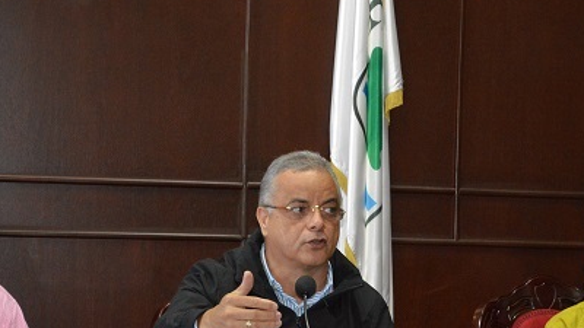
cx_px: 431
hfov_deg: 16.5
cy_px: 270
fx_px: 2010
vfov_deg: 9.3
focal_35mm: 130
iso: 2200
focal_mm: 55
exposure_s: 1/60
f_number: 5.6
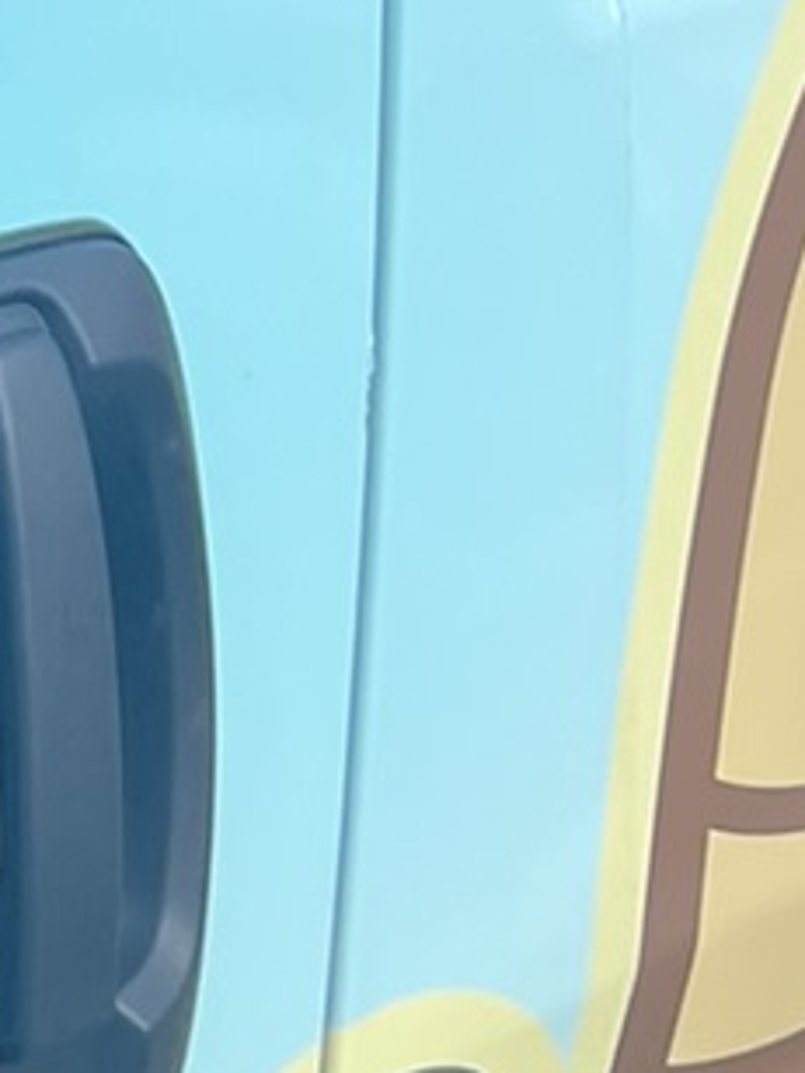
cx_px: -387
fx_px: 5364
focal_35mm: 173
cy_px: -975
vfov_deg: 10.6
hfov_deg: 8.4
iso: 50
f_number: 1.5
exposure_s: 1/439
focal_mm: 5.7
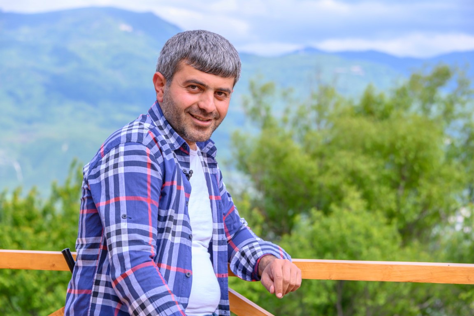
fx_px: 1382
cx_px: 237
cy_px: 158
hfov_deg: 19.5
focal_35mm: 105
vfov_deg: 13.0
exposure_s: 1/800
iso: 640
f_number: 7.1
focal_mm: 105
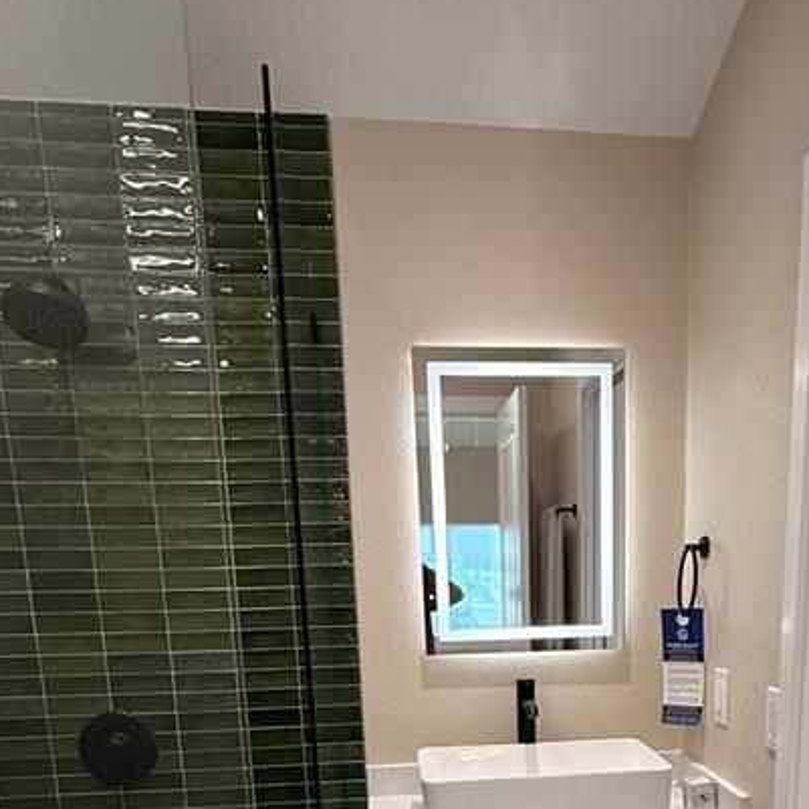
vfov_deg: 39.9
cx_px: 547
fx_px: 978
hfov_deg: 44.2
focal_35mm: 37
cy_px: 795
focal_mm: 2.22
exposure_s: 1/120
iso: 200
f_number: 2.2
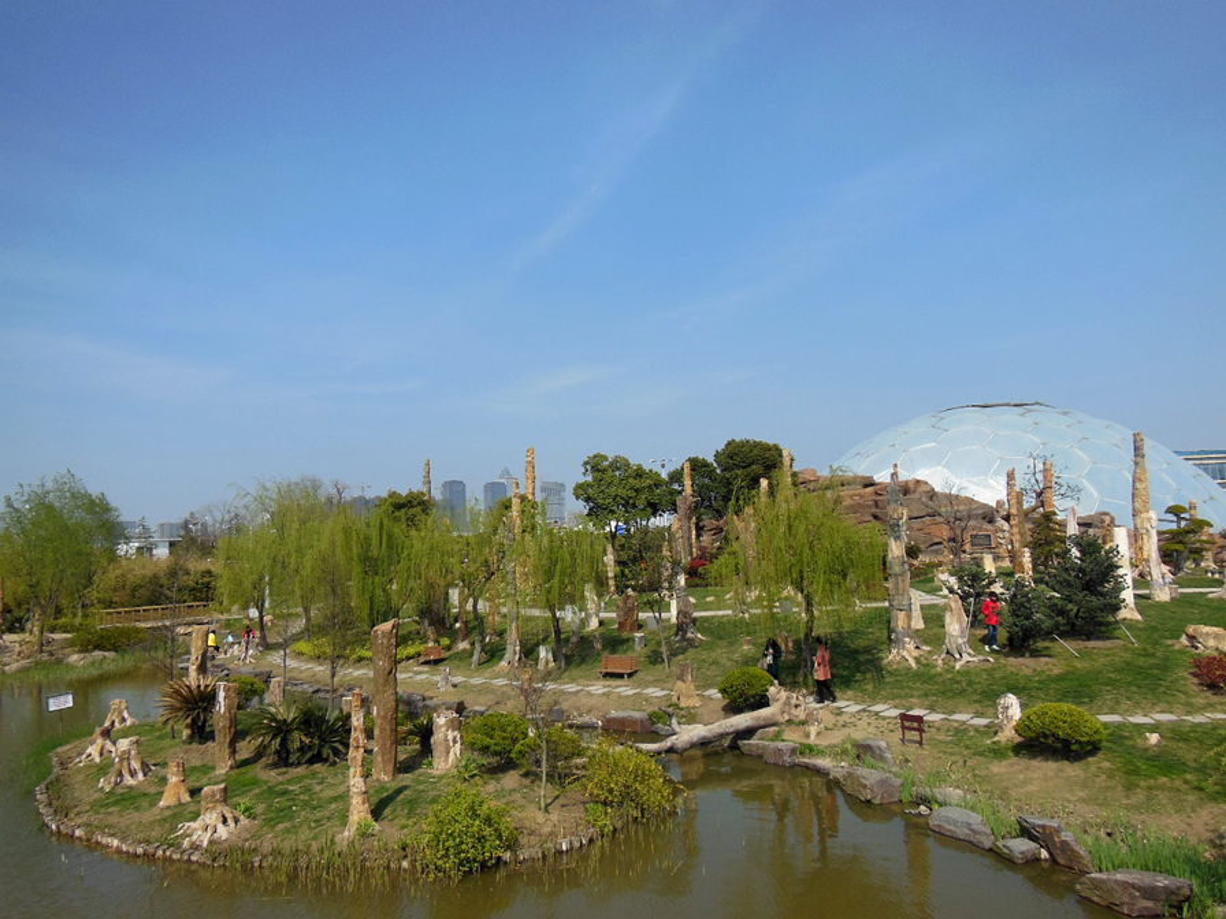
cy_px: 460
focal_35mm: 25
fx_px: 885
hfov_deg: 69.4
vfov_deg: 54.9
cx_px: 613
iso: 125
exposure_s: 1/1500
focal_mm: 4.5
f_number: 3.5
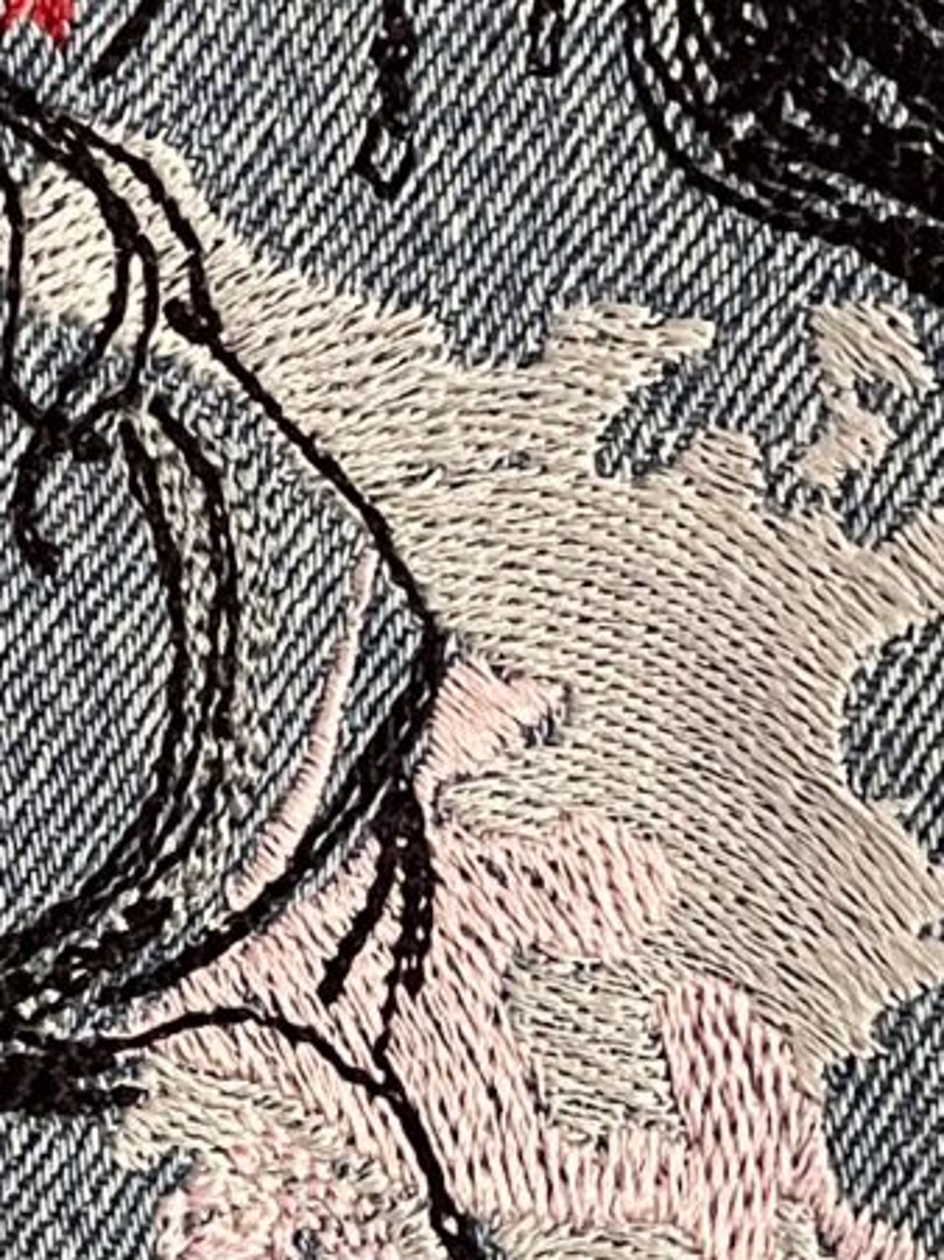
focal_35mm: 142
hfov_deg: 10.4
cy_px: 933
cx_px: 22
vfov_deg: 13.9
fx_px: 5166
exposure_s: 1/60
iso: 320
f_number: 1.6
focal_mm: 5.1
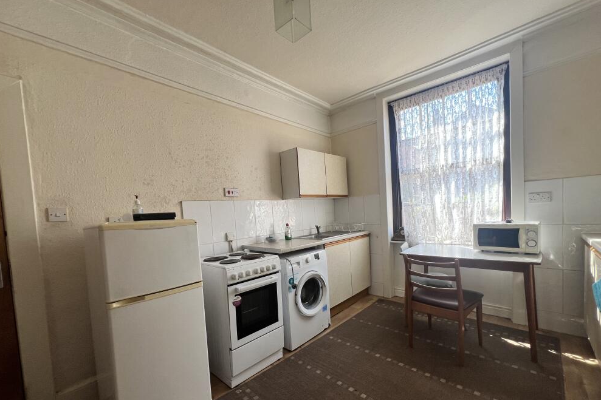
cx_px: 309
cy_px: 226
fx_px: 234
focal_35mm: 14
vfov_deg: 80.8
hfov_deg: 104.2
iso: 64
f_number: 1.8
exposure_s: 1/99
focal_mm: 1.57
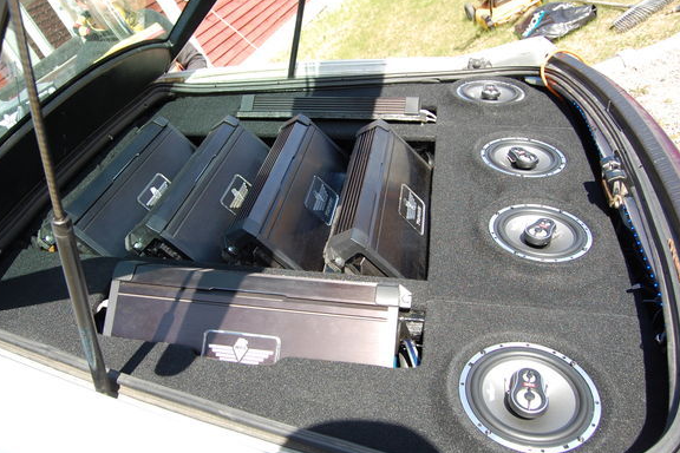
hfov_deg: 61.9
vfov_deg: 43.6
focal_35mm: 30
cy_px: 225
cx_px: 322
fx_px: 567
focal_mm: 18
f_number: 6.3
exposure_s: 1/160
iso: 200
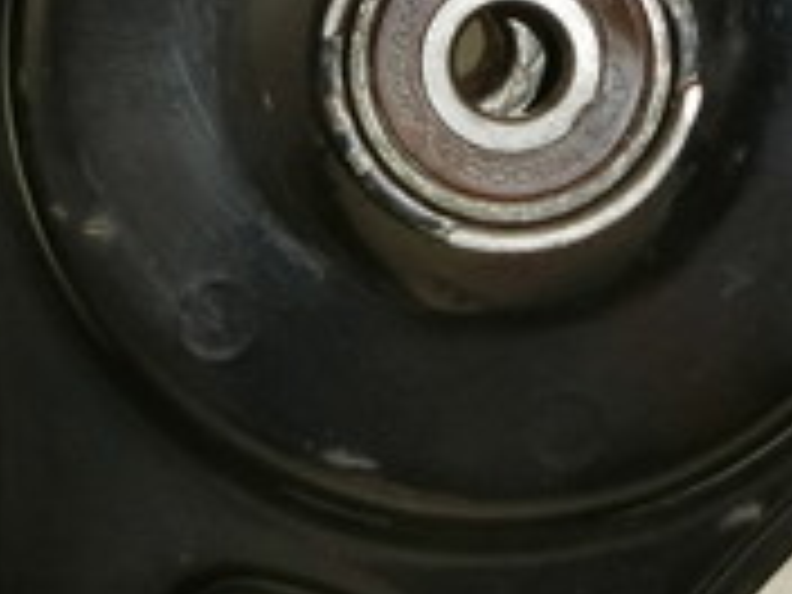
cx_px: 558
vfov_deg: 17.3
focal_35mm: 85
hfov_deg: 22.9
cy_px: 144
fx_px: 1945
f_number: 3.5
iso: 320
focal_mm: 4.5
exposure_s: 1/60
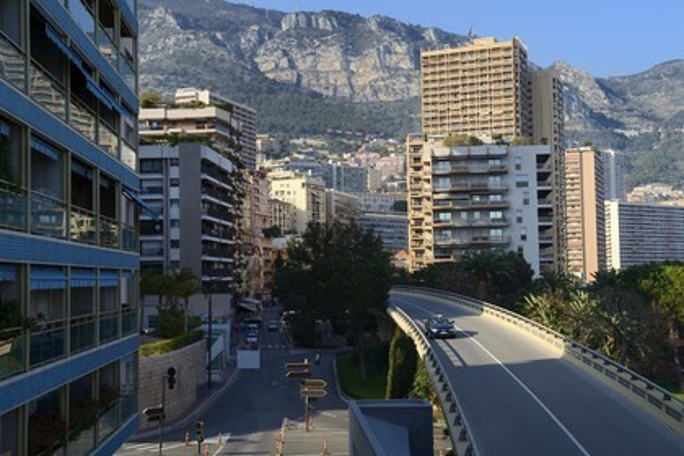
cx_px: 342
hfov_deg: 44.5
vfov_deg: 30.5
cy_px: 228
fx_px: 836
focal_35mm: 44
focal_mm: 44
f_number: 8
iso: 200
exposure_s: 1/320
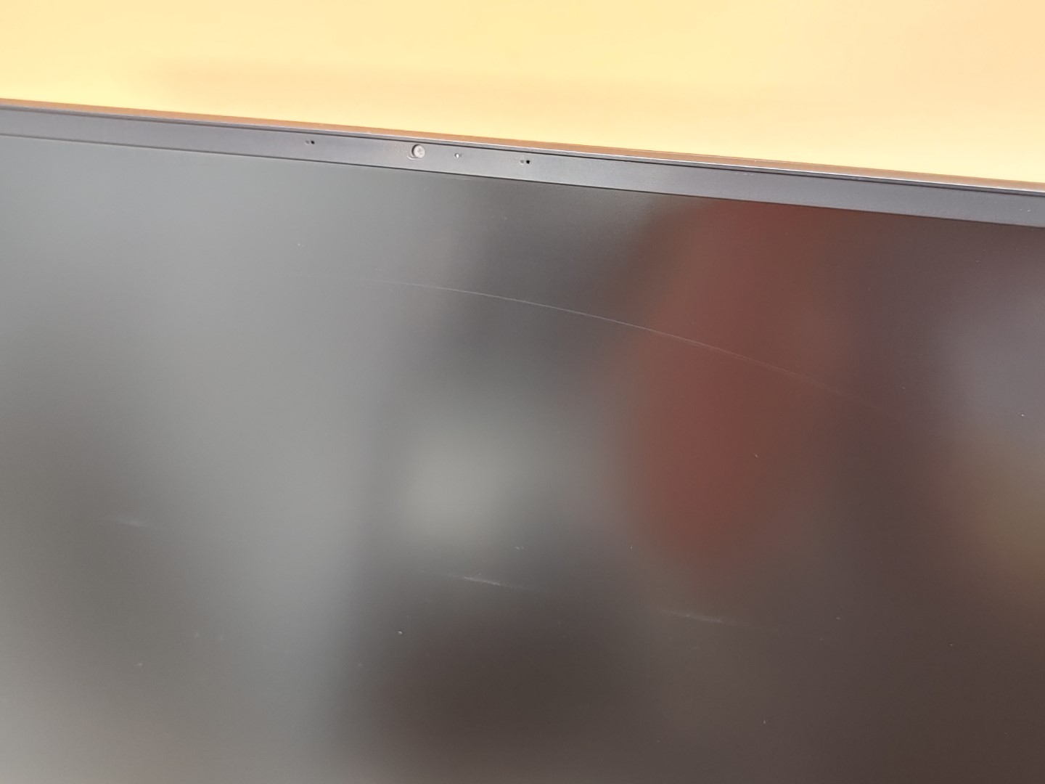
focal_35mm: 39
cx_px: 522
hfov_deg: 47.9
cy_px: 392
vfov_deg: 36.8
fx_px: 1177
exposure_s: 1/24
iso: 250
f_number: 1.8
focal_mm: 4.36
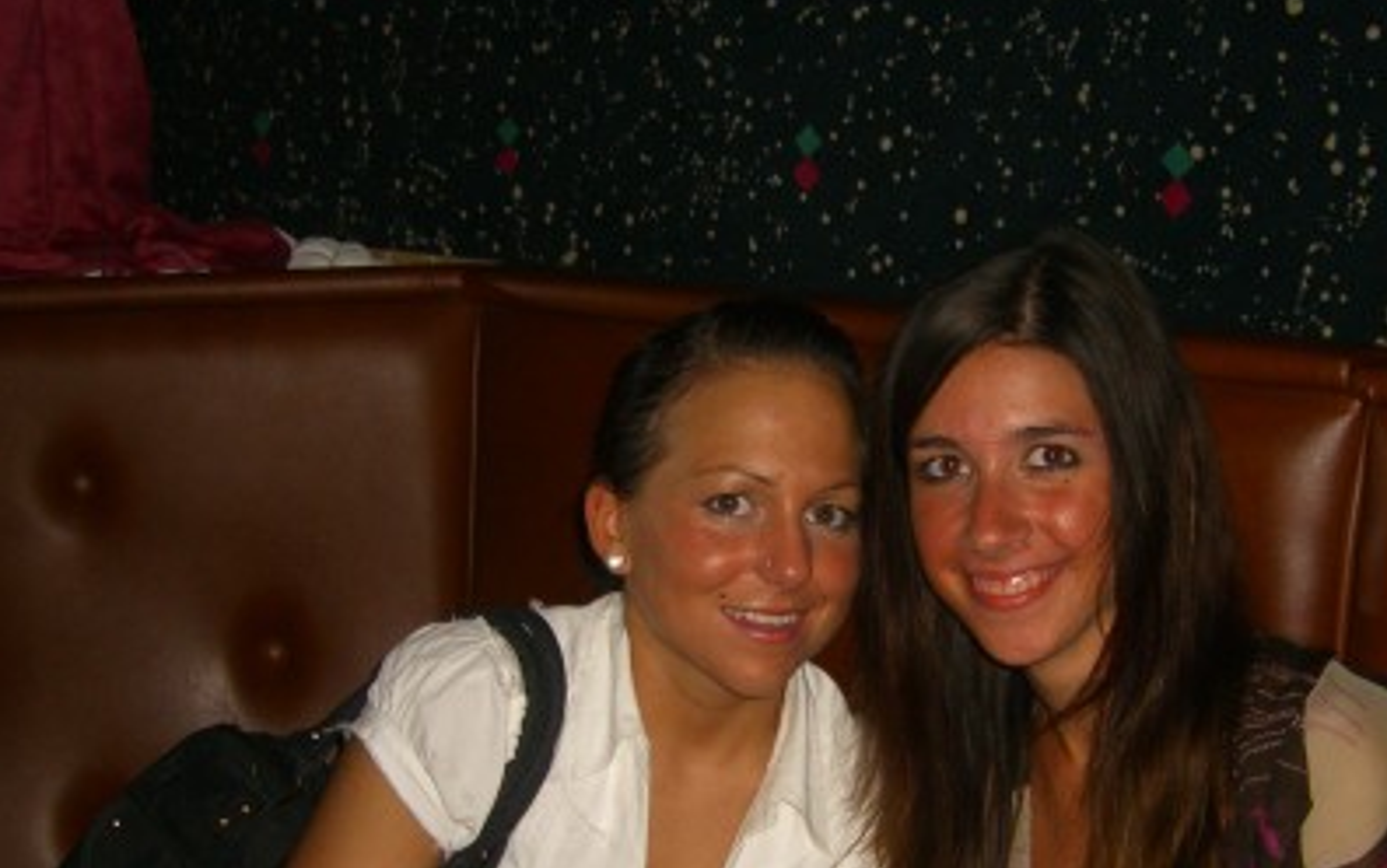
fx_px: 2307
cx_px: 872
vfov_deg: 21.0
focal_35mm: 61
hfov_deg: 33.3
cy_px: 710
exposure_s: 1/60
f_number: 2.8
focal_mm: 7.9
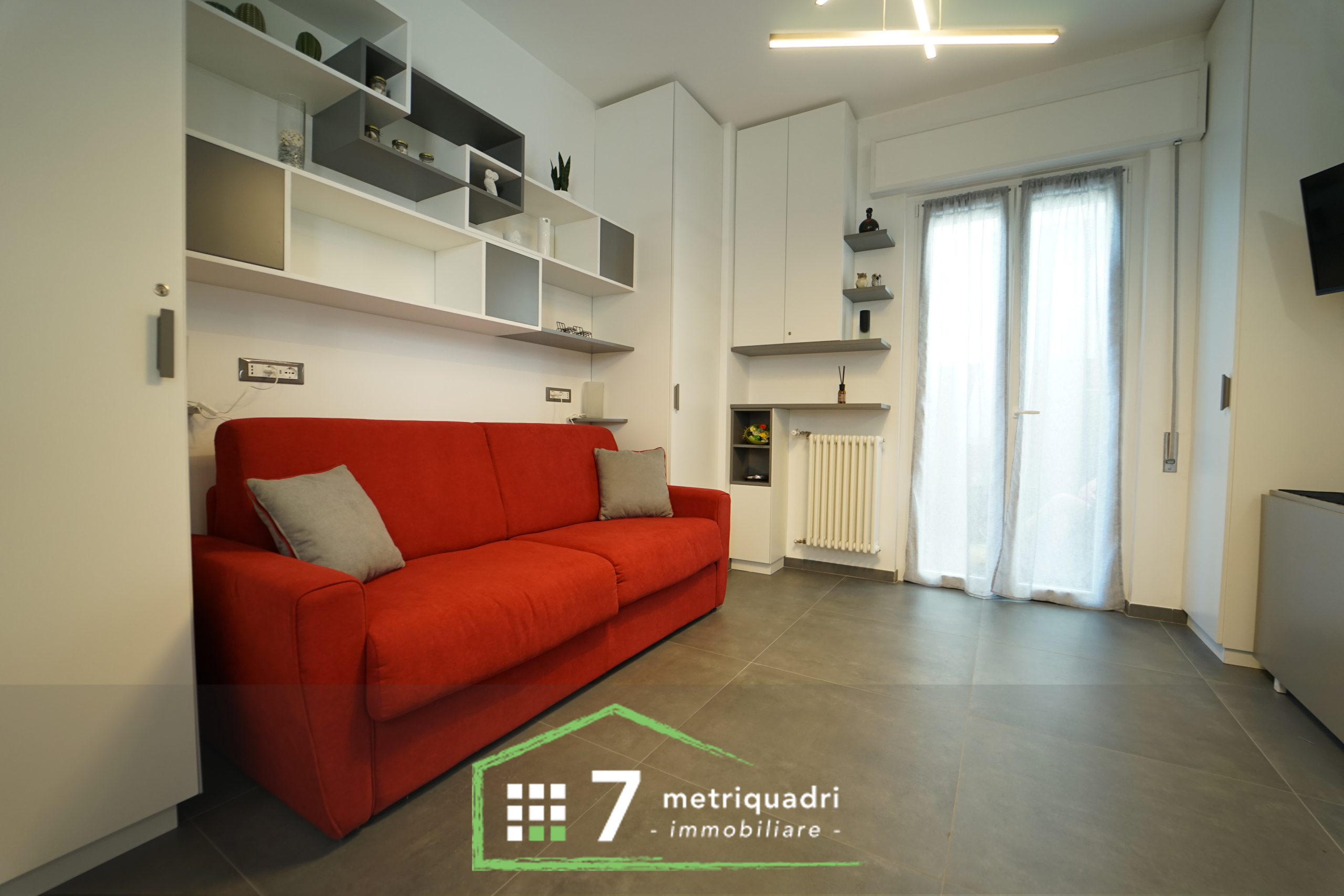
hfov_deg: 104.3
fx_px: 523
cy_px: 448
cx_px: 672
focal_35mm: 14
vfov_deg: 81.2
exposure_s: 1/60
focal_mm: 14
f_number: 3.2
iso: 500
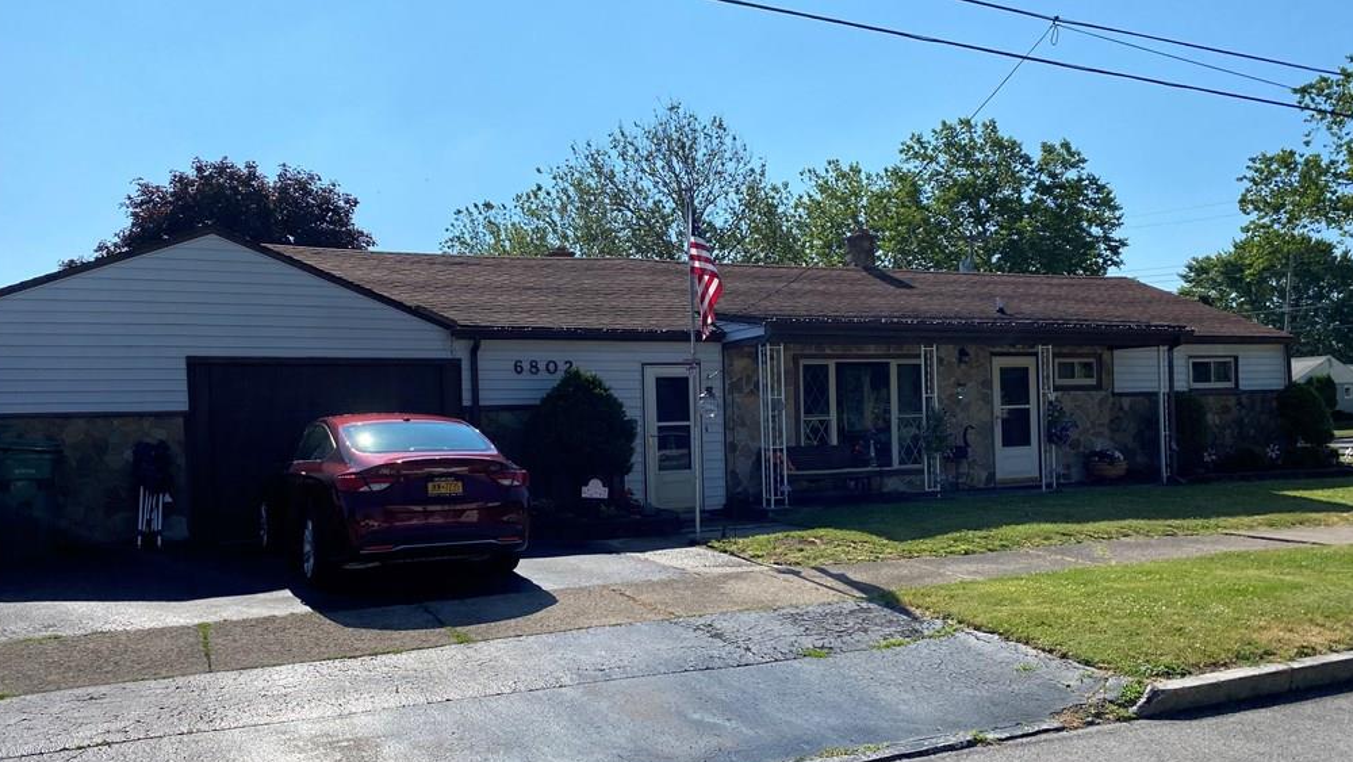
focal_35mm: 29
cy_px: 432
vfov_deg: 40.1
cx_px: 674
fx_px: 1041
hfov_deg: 66.1
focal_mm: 4.25
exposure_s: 1/4115
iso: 32
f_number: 1.8
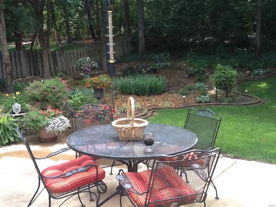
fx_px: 351
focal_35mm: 44
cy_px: 104
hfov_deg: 42.9
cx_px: 138
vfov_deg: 32.9
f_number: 2.4
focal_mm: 2.03
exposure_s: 1/120
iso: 64
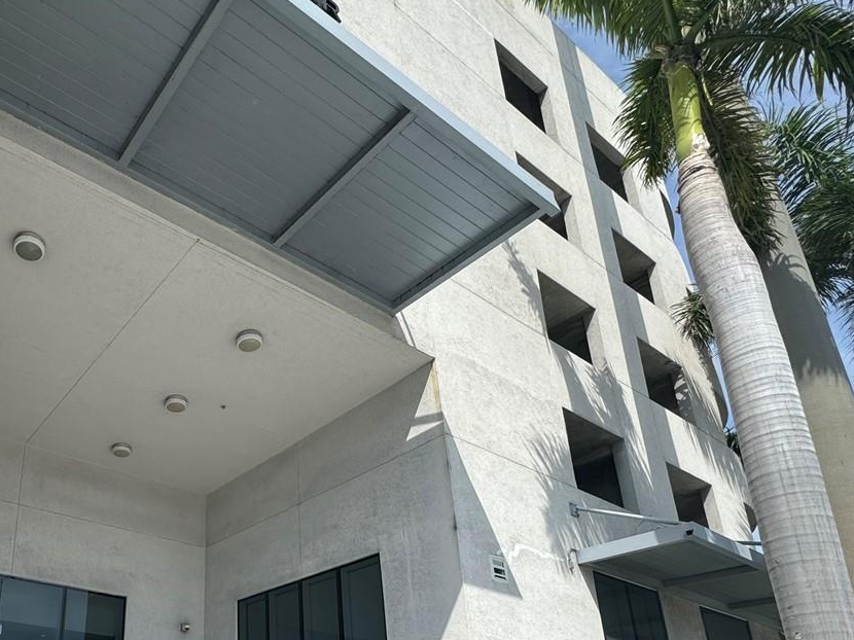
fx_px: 666
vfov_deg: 47.0
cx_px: 163
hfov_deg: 59.8
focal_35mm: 27
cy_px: 557
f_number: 2.2
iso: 50
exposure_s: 1/1600
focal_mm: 2.22
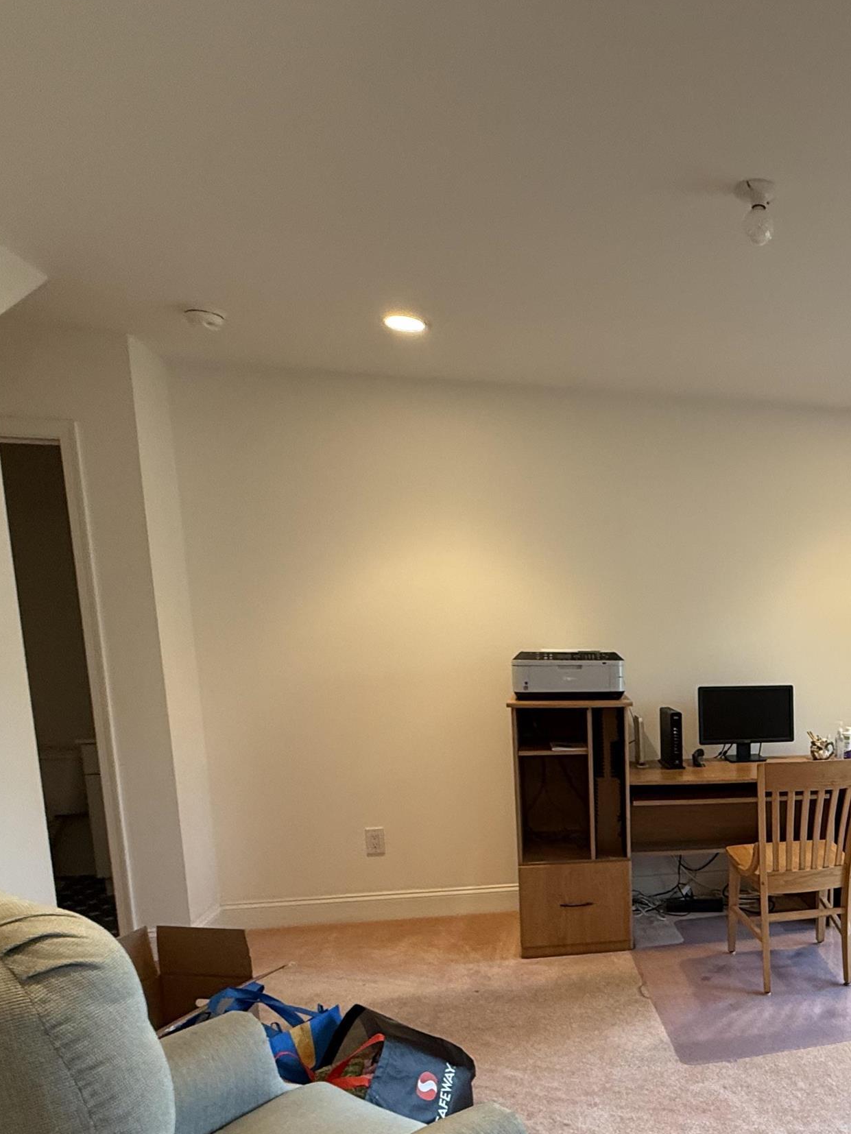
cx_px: 763
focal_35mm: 26
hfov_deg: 47.7
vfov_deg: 65.2
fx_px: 852
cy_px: 772
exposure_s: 1/60
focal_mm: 2.22
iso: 200
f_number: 2.2
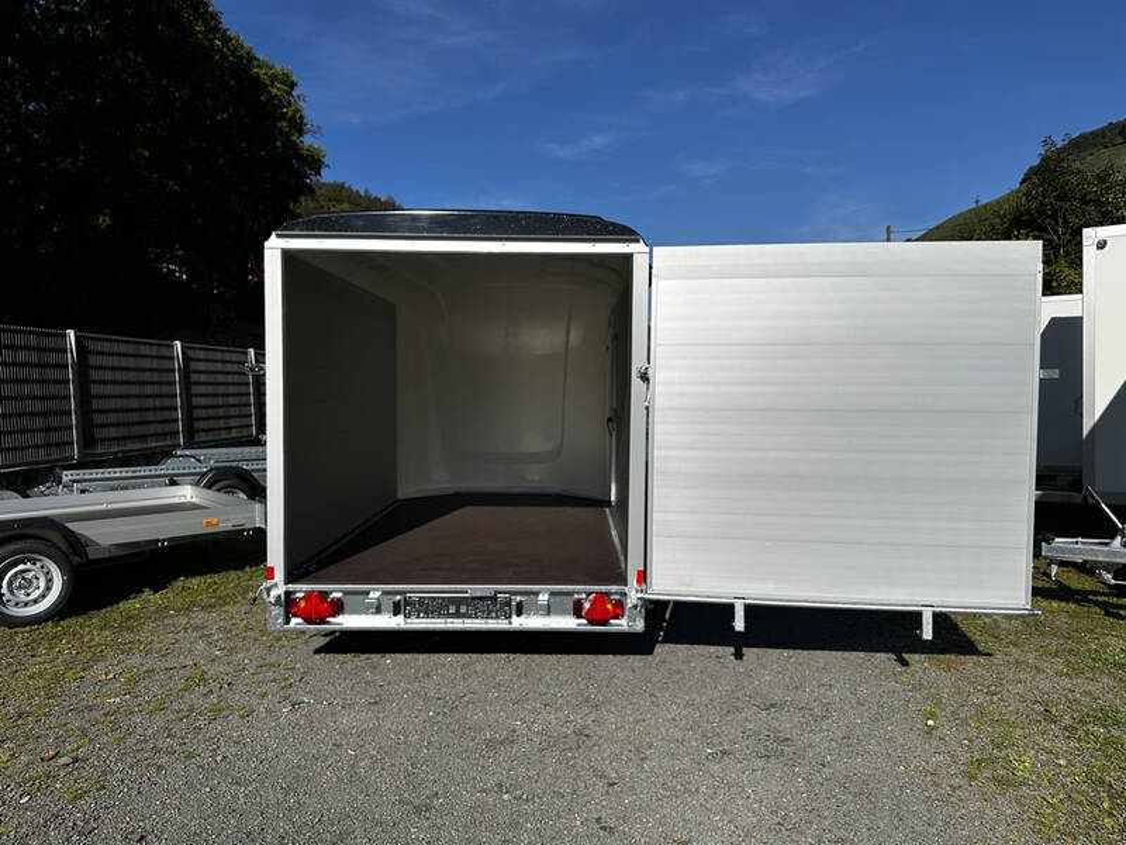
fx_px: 781
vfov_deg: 56.8
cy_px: 422
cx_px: 563
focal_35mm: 24
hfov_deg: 71.6
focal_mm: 6.86
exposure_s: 1/9709
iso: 80
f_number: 1.78
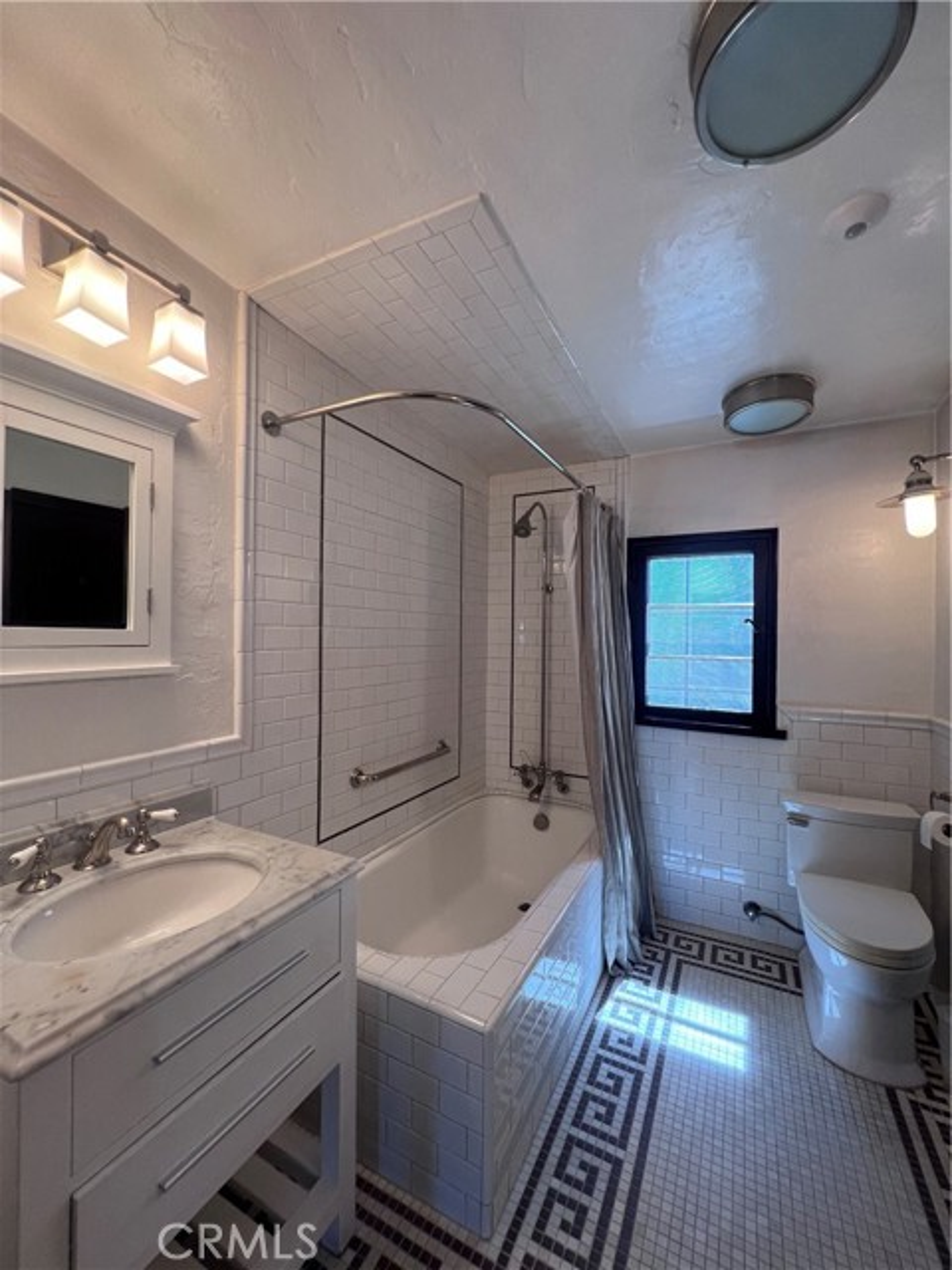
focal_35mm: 13
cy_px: 635
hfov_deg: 89.9
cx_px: 476
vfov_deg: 106.2
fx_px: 477
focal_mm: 1.57
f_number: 1.8
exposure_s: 1/120
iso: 160
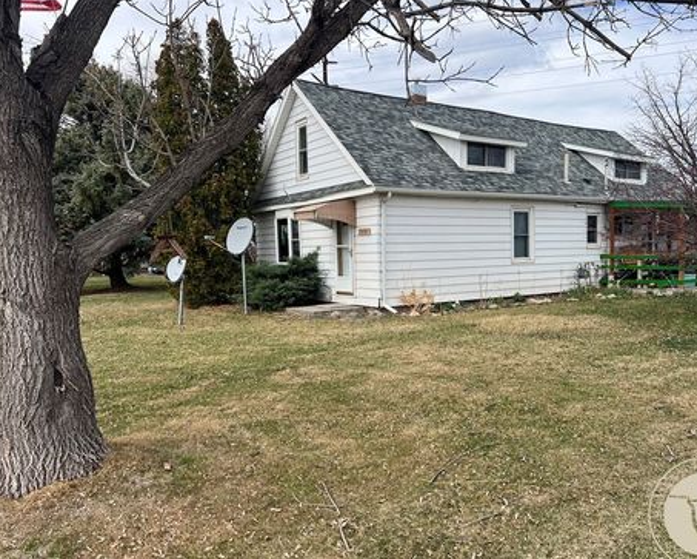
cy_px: 283
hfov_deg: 62.1
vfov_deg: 51.6
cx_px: 379
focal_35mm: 28
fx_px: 578
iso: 50
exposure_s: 1/2695
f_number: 1.5
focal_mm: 5.7
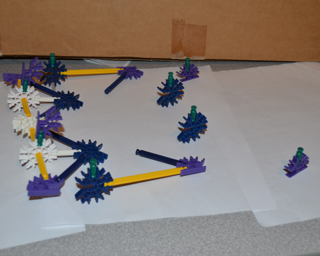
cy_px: 126
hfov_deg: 41.1
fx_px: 426
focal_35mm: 45
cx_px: 155
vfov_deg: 33.4
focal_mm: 26
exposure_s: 1/30
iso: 200
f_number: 5.6
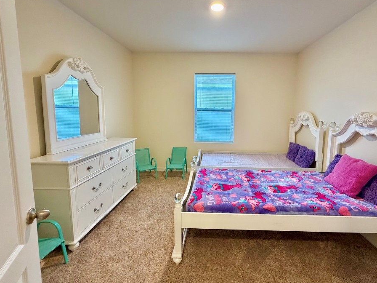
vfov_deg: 77.9
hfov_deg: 94.1
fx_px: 174
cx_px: 211
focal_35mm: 16
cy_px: 129
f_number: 2.2
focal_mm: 2.22
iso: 250
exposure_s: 1/60
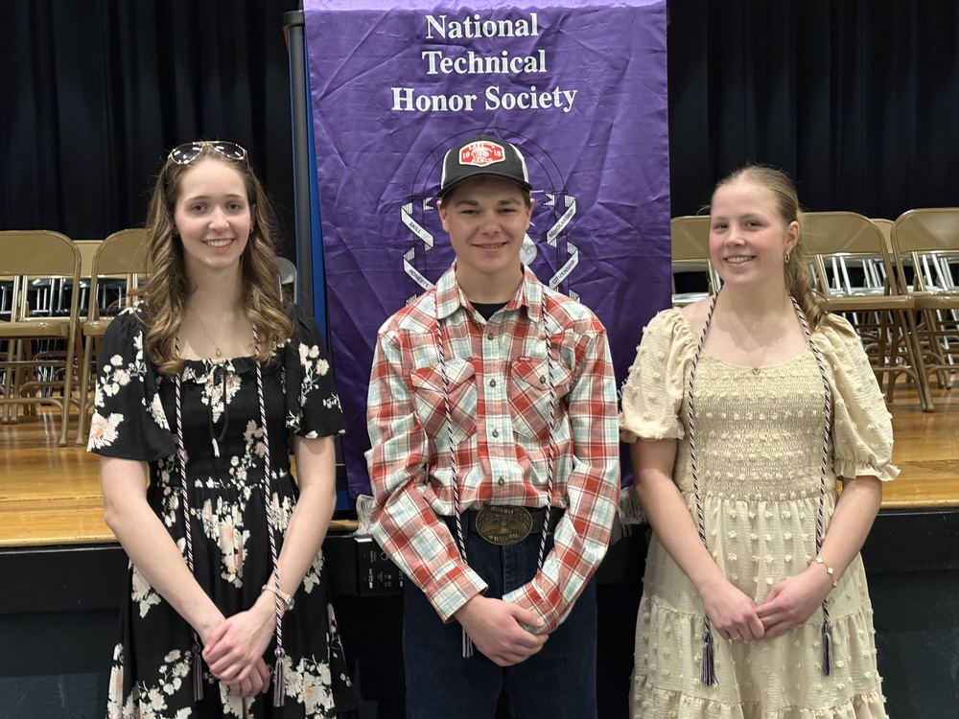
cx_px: 480
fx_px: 1441
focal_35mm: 52
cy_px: 360
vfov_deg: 28.0
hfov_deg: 36.8
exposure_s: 1/30
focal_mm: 5.96
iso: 250
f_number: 1.6
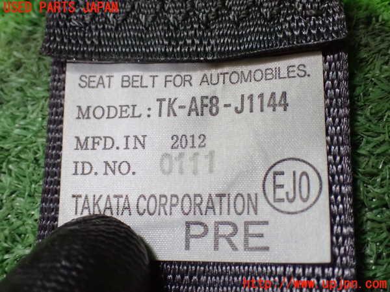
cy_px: 146
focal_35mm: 41
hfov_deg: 45.8
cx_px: 195
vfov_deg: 35.1
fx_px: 462
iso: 1250
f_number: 2.8
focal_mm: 7.31
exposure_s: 1/40
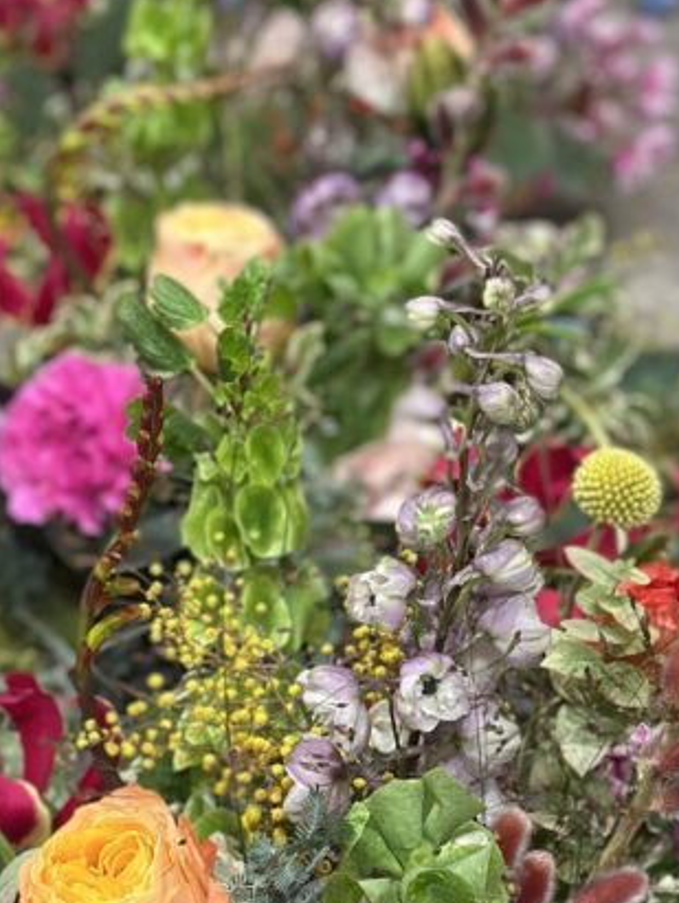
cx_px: 431
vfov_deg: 15.6
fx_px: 3290
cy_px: 611
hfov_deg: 11.8
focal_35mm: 126
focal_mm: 6.86
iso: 125
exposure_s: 1/100
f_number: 1.78
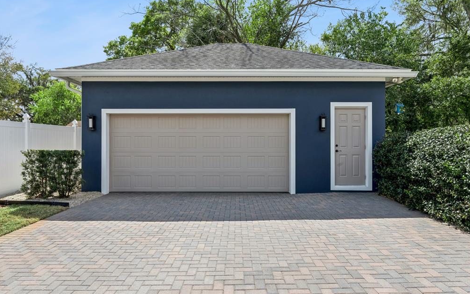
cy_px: 146
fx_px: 307
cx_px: 232
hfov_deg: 74.8
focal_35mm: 24
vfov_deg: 51.1
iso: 100
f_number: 20
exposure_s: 1/40
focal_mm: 23
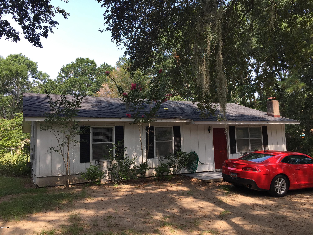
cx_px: 156
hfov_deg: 61.7
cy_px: 118
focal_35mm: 29
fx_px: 262
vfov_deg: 48.2
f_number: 2.2
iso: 32
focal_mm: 4.15
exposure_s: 1/460
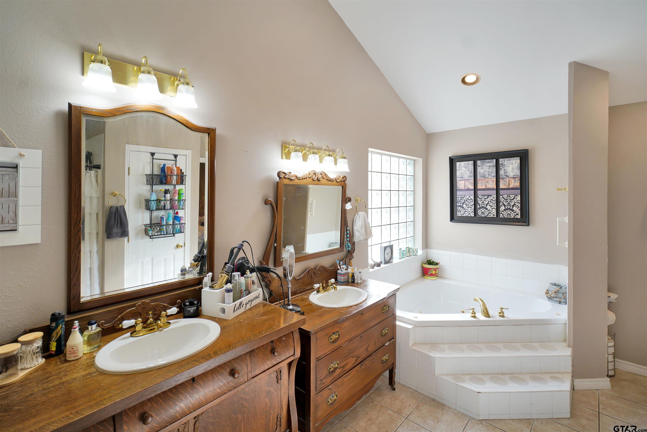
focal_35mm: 16
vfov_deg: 73.8
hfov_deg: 96.7
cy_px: 216
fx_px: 288
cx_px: 324
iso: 250
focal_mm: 16
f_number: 4
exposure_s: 1/160
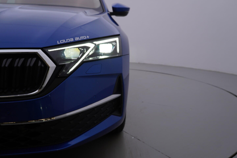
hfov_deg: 53.1
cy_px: 79
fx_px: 237
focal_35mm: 36
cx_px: 118
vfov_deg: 36.9
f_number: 5
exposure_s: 1/125
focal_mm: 24
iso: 125
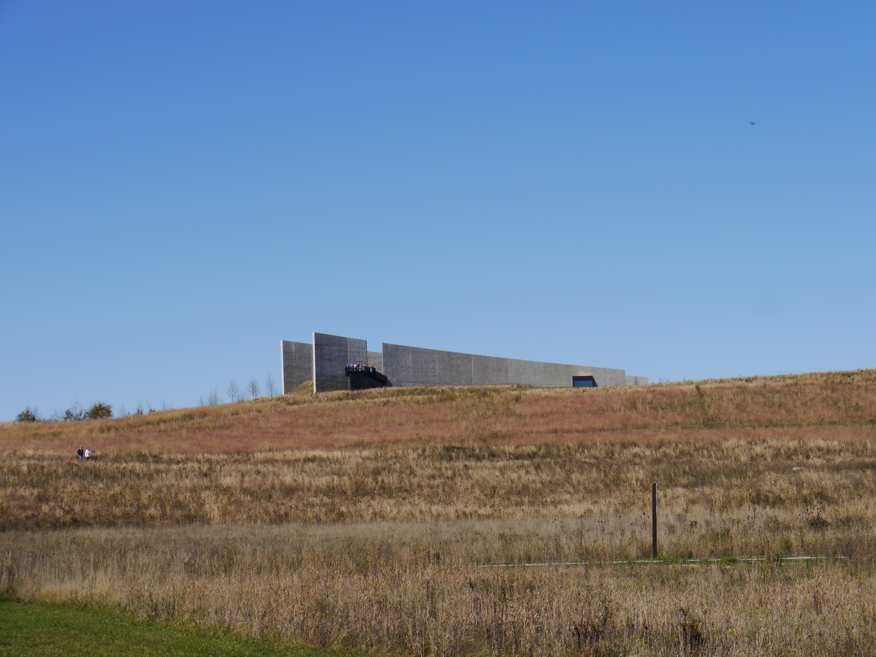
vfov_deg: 17.6
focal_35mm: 84
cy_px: 328
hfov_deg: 23.3
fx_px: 2126
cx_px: 438
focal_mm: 42
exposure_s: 1/500
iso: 160
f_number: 10
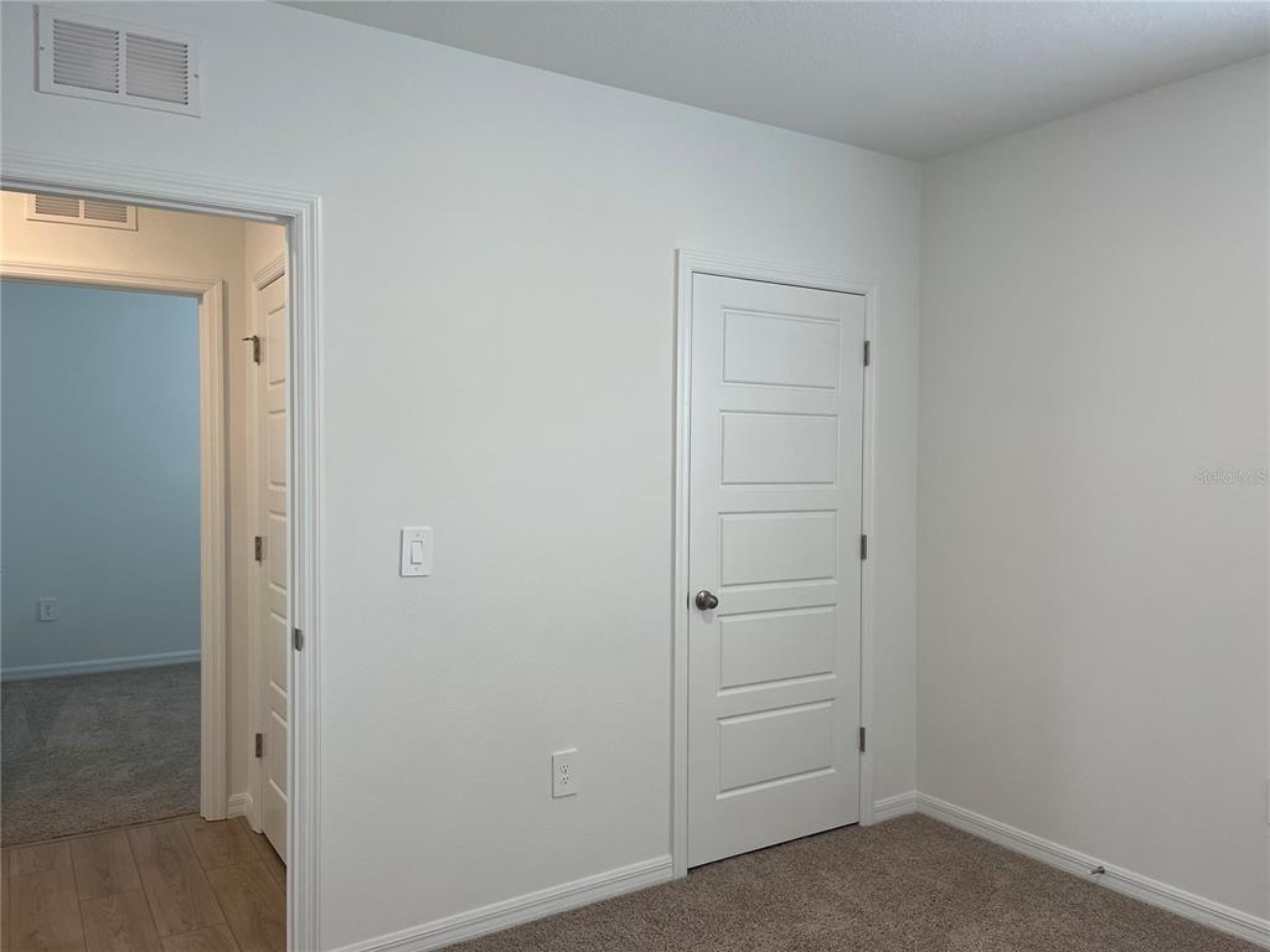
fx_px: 954
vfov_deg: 53.1
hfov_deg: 67.3
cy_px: 476
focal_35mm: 26
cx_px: 635
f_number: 1.6
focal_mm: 5.1
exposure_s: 1/120
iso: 100
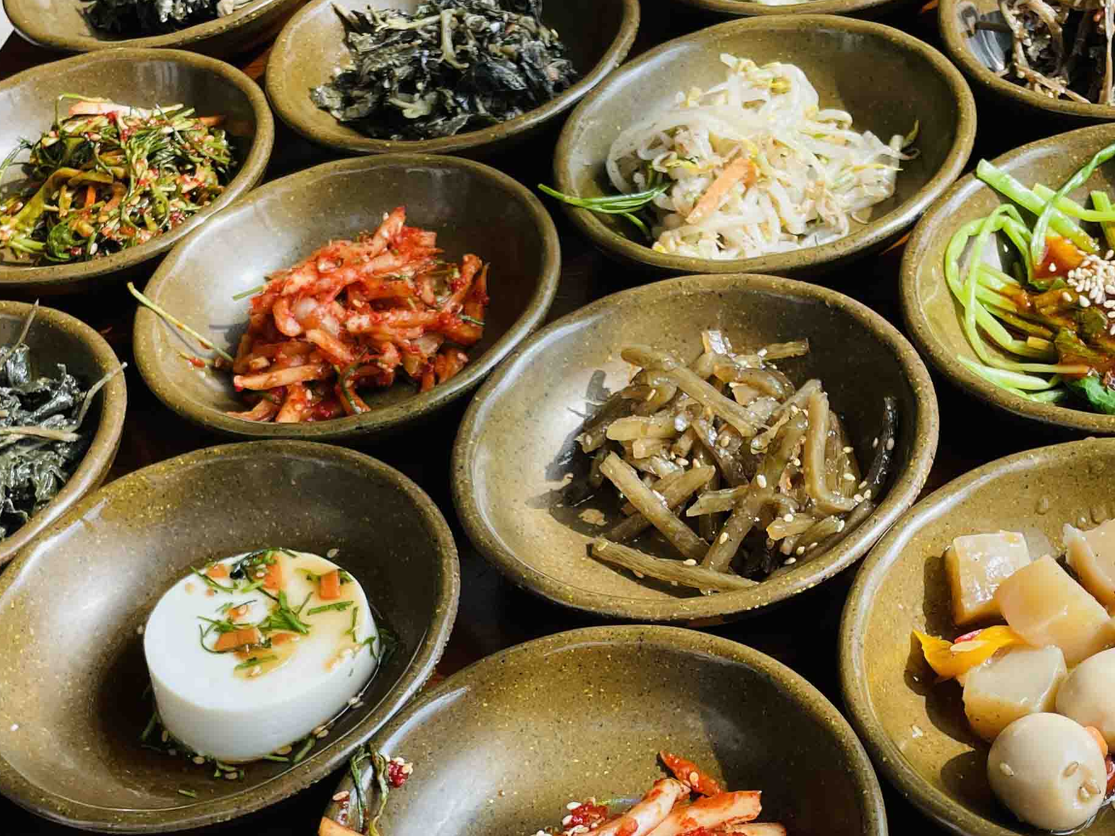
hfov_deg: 33.7
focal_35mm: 57
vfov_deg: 25.3
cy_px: 629
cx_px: 670
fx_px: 1836
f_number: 1.6
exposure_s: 1/520
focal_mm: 4.2
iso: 32
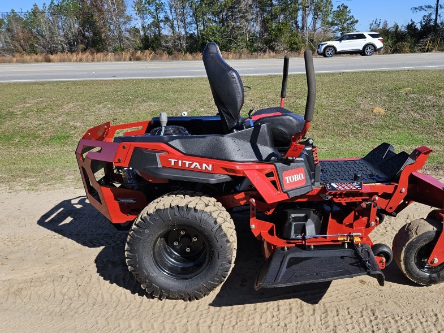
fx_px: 385
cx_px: 267
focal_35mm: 30
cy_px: 182
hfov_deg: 59.5
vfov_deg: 46.8
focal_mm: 5.4
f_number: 1.8
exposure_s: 1/1714
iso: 25
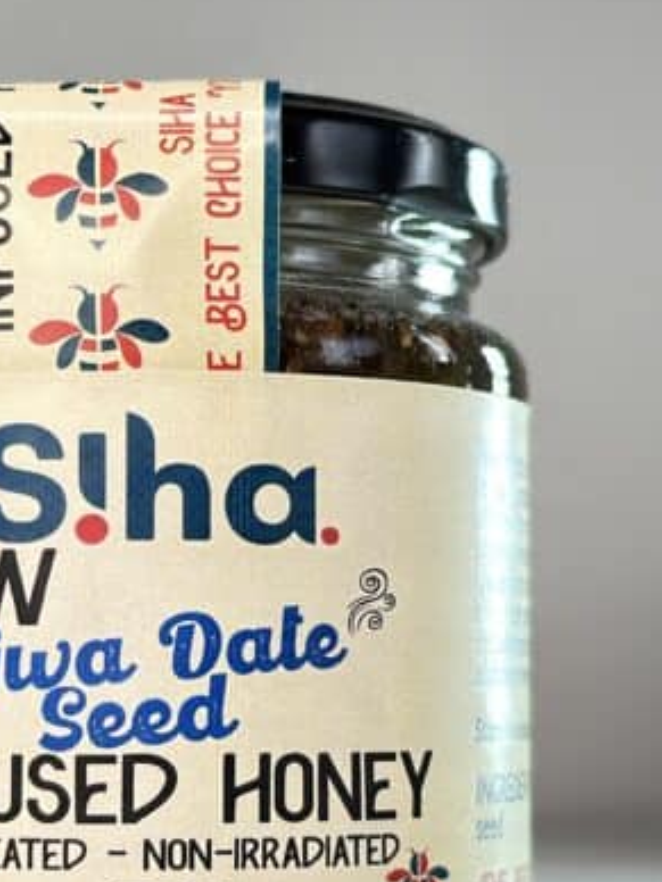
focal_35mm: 99
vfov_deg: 19.8
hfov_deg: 14.9
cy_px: 493
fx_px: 2524
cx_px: 187
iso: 125
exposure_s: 1/68
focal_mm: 6.86
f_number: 1.78
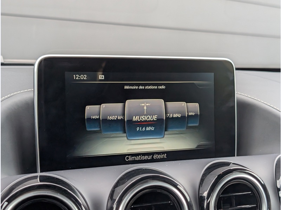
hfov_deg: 38.9
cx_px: 140
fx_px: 398
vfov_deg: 29.7
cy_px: 105
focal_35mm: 49
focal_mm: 6.9
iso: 120
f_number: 1.68
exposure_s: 1/210
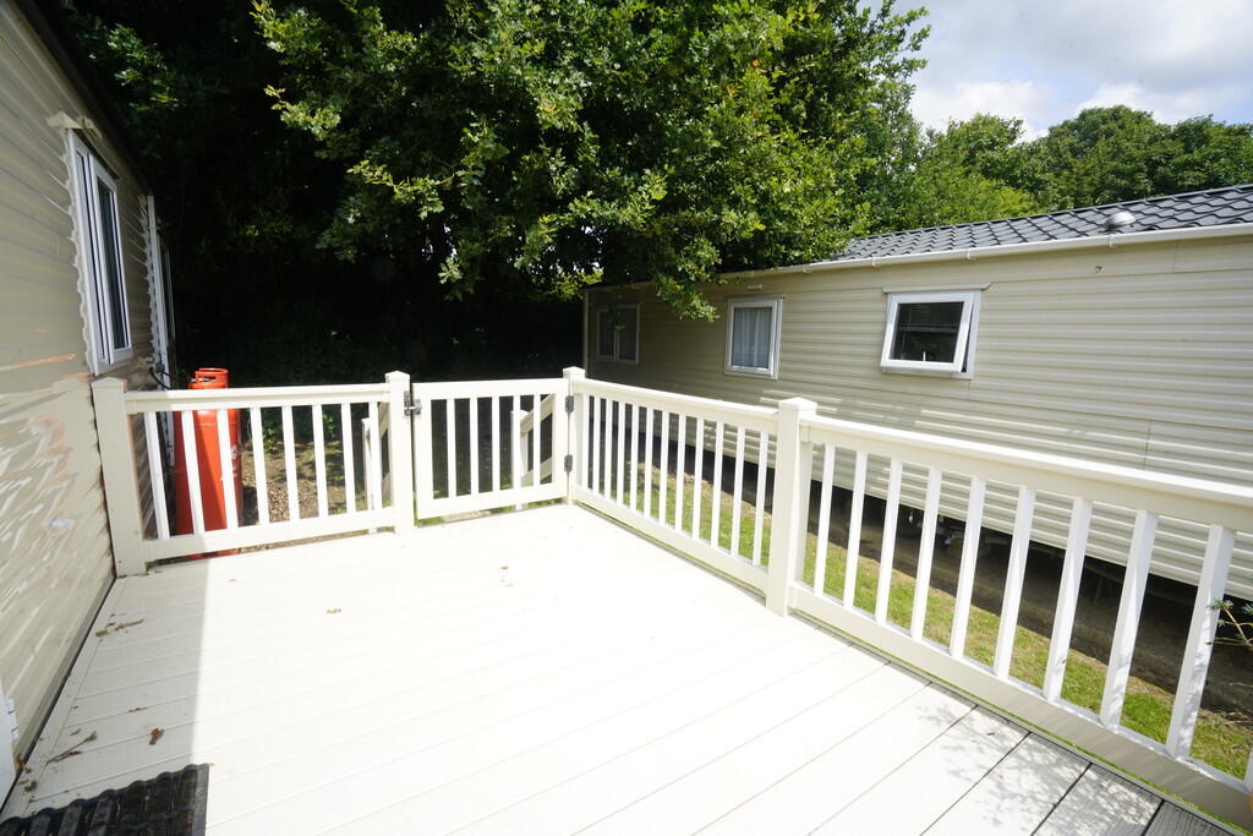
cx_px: 626
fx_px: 557
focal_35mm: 16
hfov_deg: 96.7
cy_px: 418
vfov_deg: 73.8
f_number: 18
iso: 250
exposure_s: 1/60
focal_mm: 16
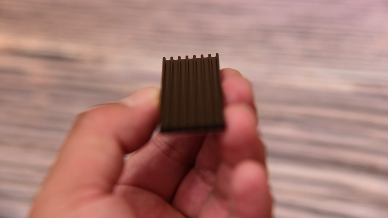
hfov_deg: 17.0
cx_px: 194
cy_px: 91
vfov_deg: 9.6
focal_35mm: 126
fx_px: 1296
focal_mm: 120
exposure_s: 1/60
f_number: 5.6
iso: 1600
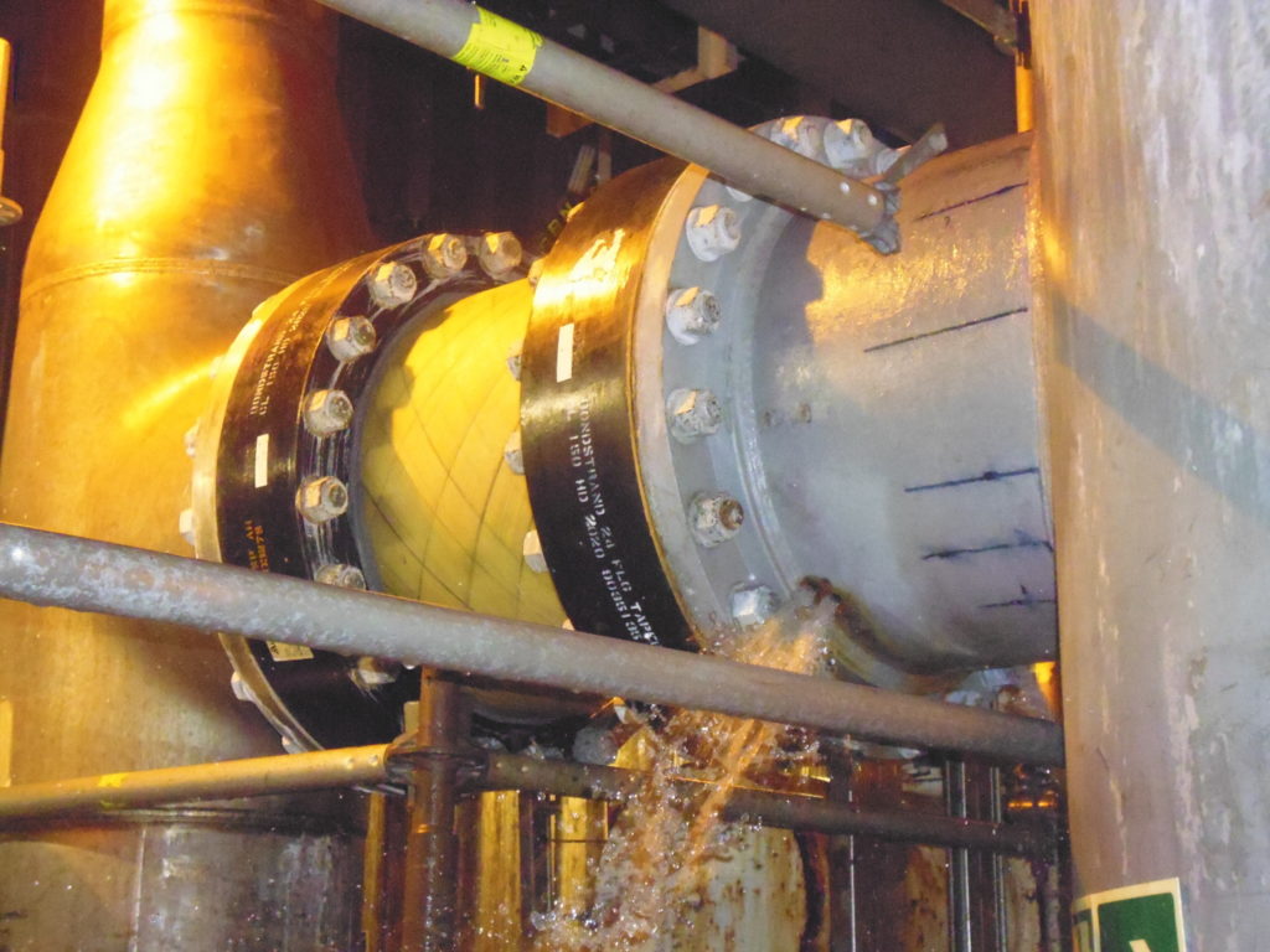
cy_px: 476
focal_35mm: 60
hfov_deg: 32.2
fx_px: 2201
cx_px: 635
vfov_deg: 24.4
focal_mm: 10.6
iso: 1600
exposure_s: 1/60
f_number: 4.5
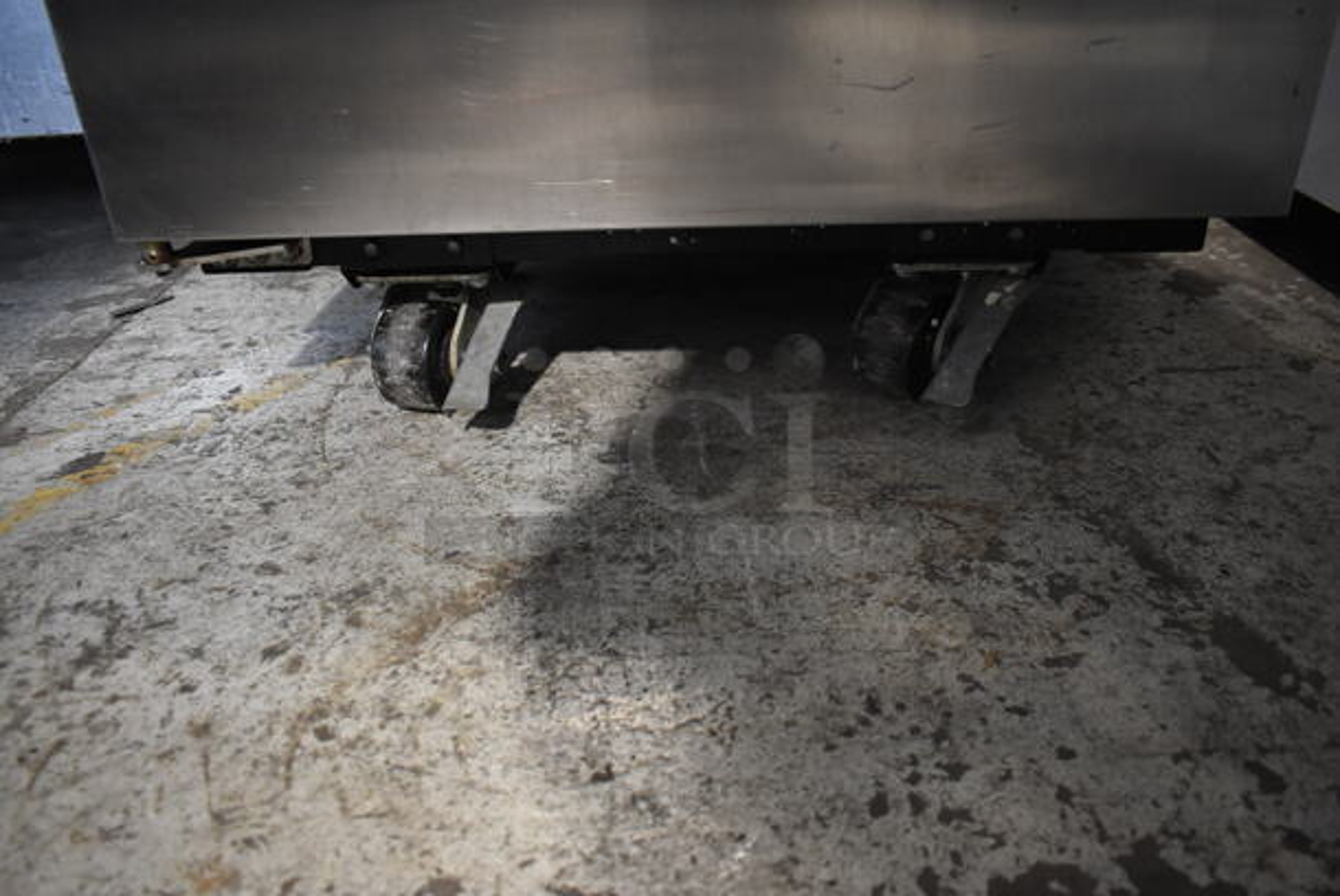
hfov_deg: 67.3
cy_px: 448
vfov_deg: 48.0
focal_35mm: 27
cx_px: 670
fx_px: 1006
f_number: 3.5
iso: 2000
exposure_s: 1/30
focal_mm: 18
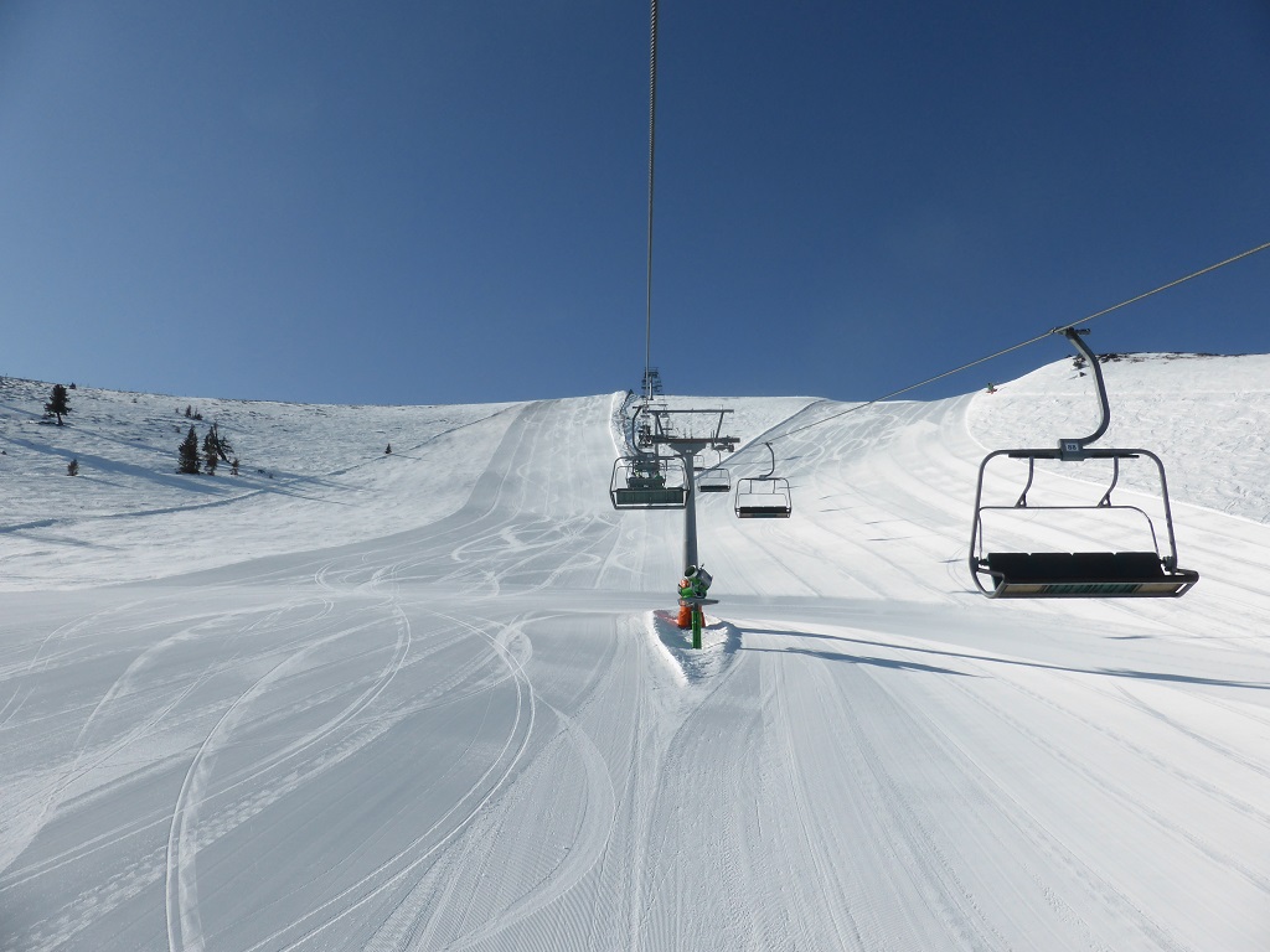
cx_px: 635
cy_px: 476
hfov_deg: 69.4
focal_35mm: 25
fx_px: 917
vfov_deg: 54.9
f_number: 4.5
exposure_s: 1/2000
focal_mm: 4.3
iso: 100
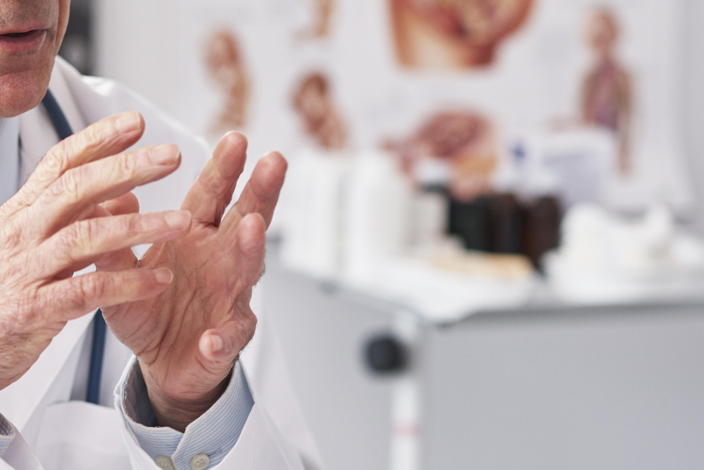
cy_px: 306
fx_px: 2445
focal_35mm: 125
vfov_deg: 11.0
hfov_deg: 16.3
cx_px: 203
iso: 400
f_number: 2.2
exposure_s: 1/400
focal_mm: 50
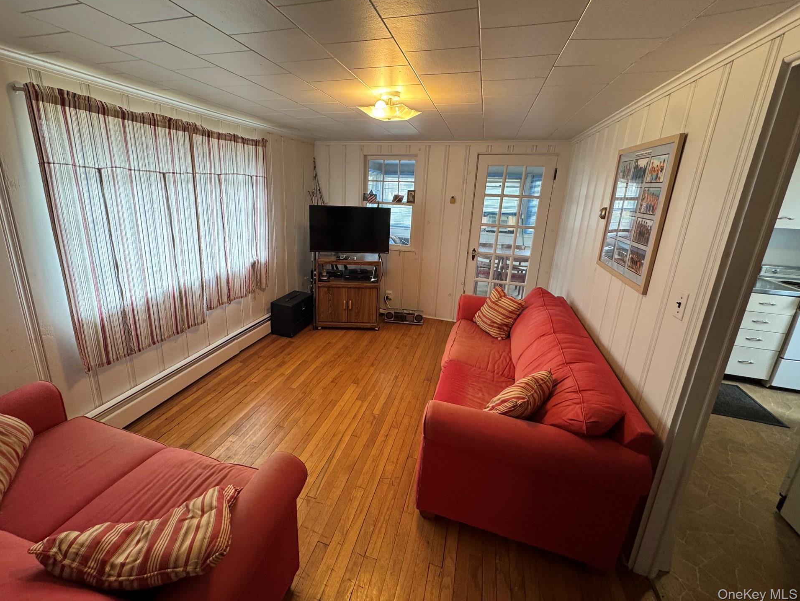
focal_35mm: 15
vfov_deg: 81.7
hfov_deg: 98.0
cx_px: 374
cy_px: 282
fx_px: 347
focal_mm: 2.22
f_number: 2.2
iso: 250
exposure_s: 1/60
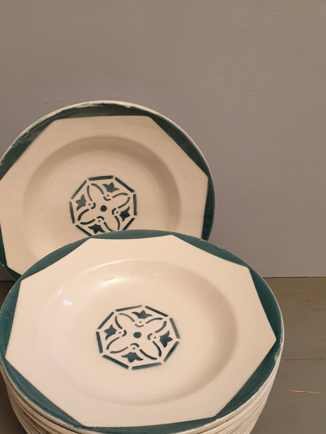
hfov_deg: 42.8
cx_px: 132
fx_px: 414
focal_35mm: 33
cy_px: 274
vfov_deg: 54.6
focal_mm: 4.3
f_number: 1.5
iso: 100
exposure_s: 1/50
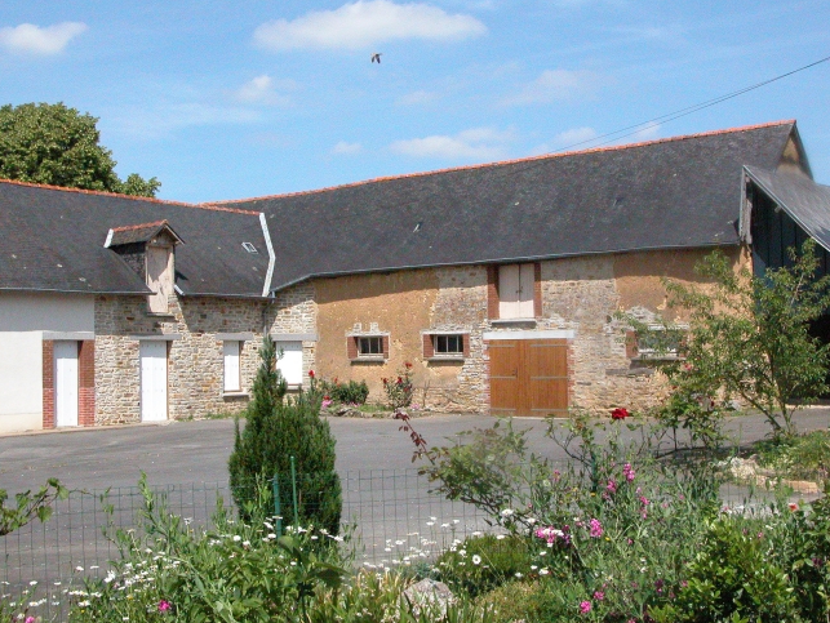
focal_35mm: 53
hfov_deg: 36.1
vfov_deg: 27.5
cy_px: 303
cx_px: 398
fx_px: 1272
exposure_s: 1/3448
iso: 800
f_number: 7.6
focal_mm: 12.7
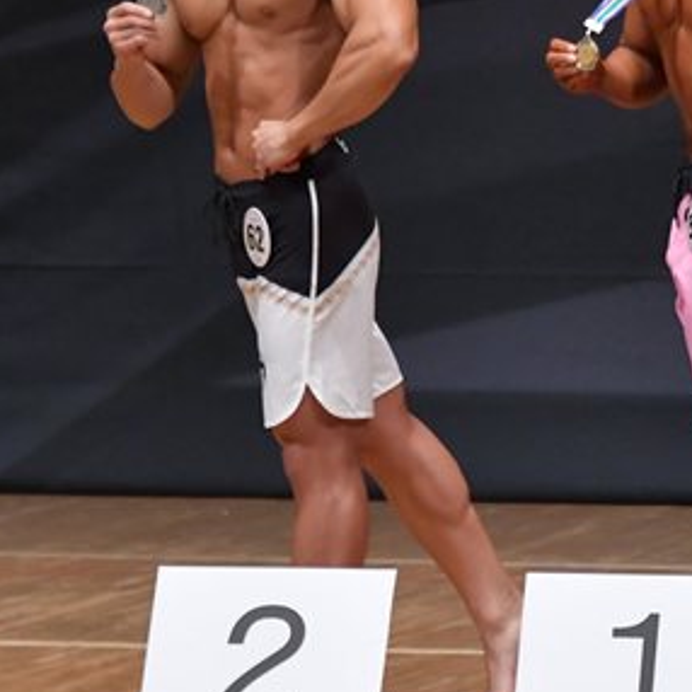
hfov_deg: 2.8
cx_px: 795
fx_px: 14045
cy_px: 230
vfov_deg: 2.8
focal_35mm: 621
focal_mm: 180
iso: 5000
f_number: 5.6
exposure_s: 1/400
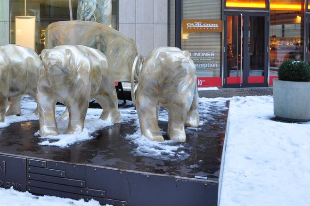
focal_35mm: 42
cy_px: 49
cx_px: 73
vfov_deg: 31.2
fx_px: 361
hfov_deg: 44.7
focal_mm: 18
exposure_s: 1/15
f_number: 6.3
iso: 640
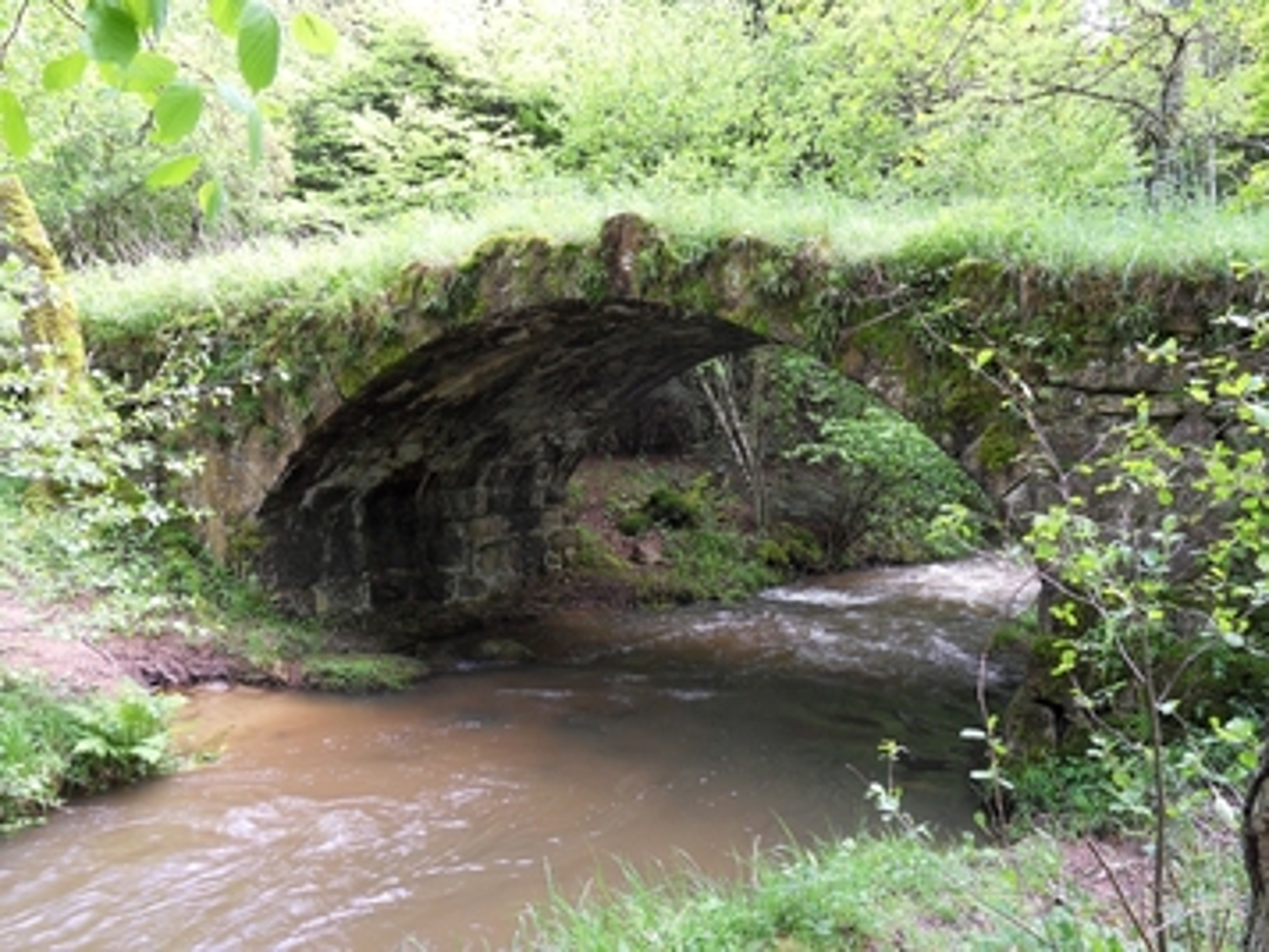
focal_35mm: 27
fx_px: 990
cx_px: 634
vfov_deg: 51.4
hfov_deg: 65.3
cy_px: 476
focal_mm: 4.7
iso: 100
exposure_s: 1/45
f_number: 3.5
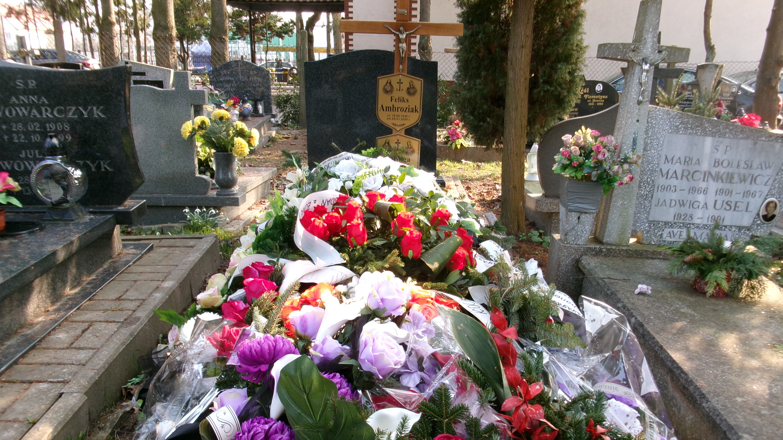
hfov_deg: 62.6
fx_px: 644
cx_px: 396
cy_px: 273
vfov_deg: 37.6
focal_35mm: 31
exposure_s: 1/85
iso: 100
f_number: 3.9
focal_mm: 5.1
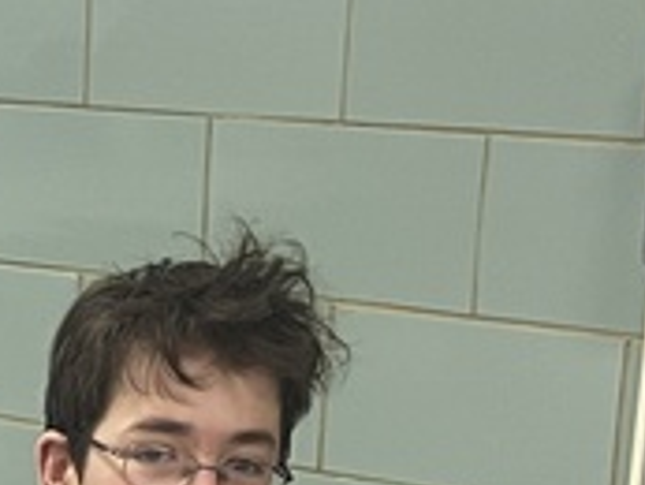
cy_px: 918
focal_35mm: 154
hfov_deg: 12.2
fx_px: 2871
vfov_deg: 9.1
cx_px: -324
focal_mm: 5.1
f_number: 1.6
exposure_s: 1/60
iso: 160
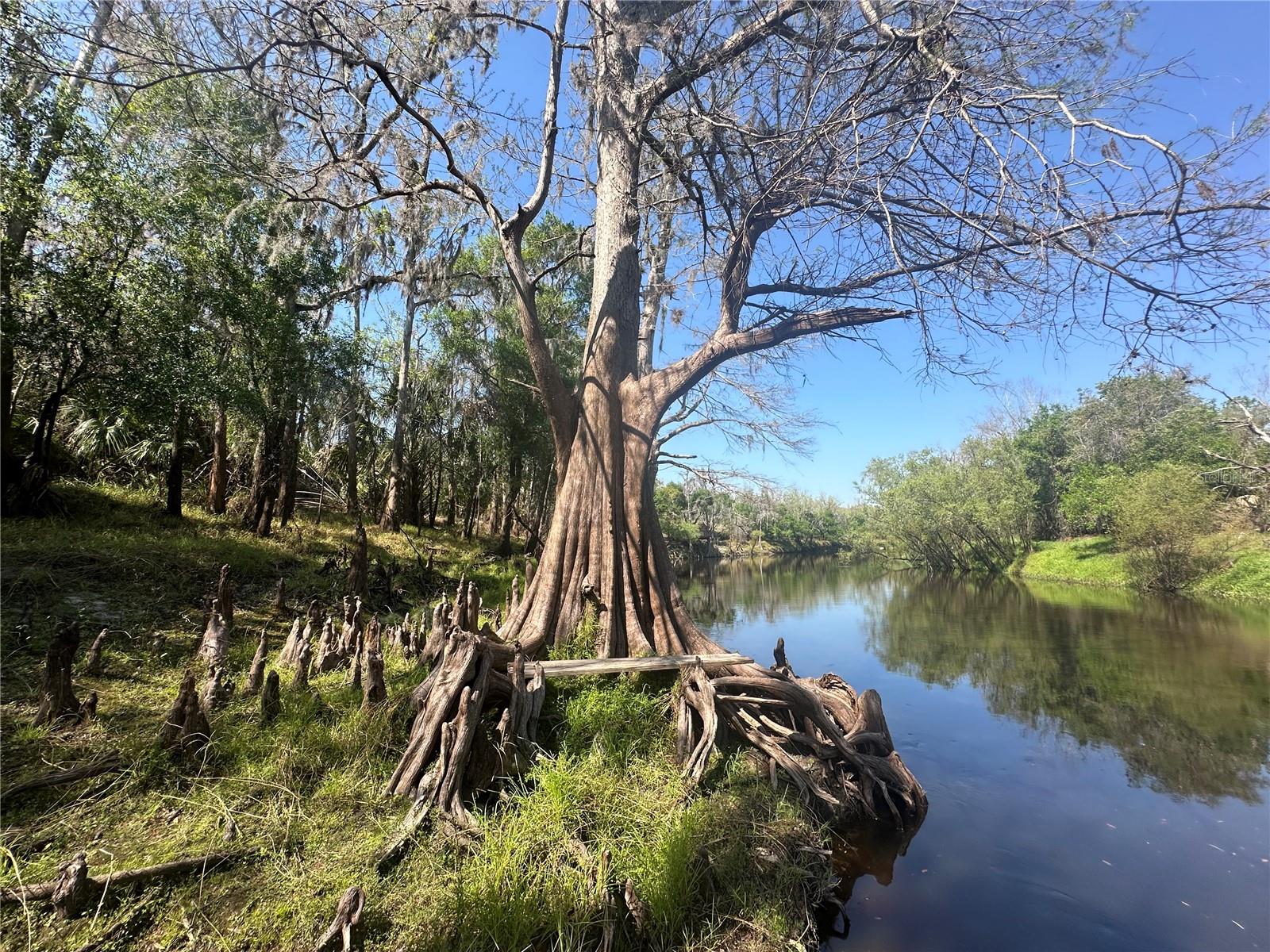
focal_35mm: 14
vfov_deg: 85.7
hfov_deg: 102.1
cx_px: 635
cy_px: 476
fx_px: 514
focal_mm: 2.22
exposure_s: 1/1072
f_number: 2.2
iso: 40
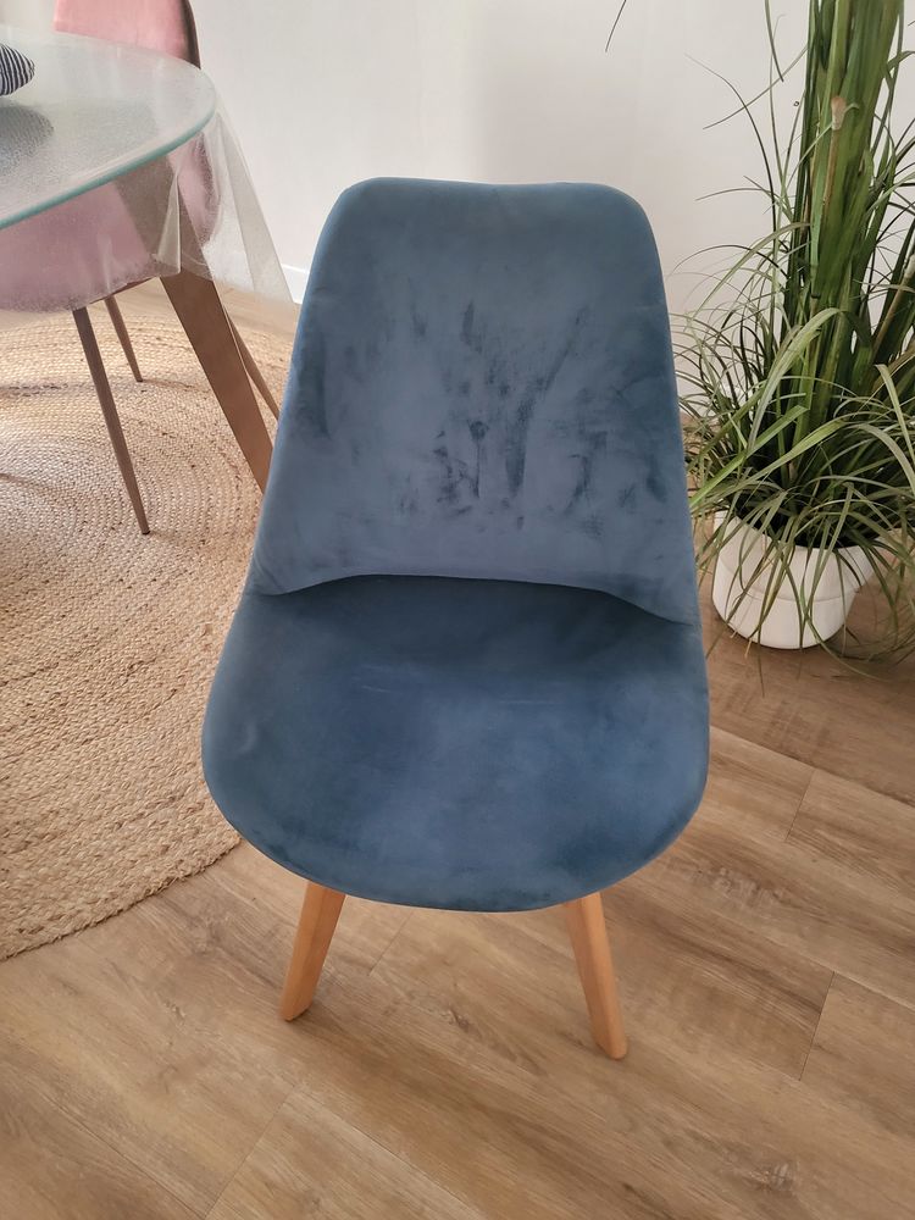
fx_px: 916
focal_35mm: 26
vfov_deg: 67.3
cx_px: 458
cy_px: 610
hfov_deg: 53.1
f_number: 1.8
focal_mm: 4.25
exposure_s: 1/40
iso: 500
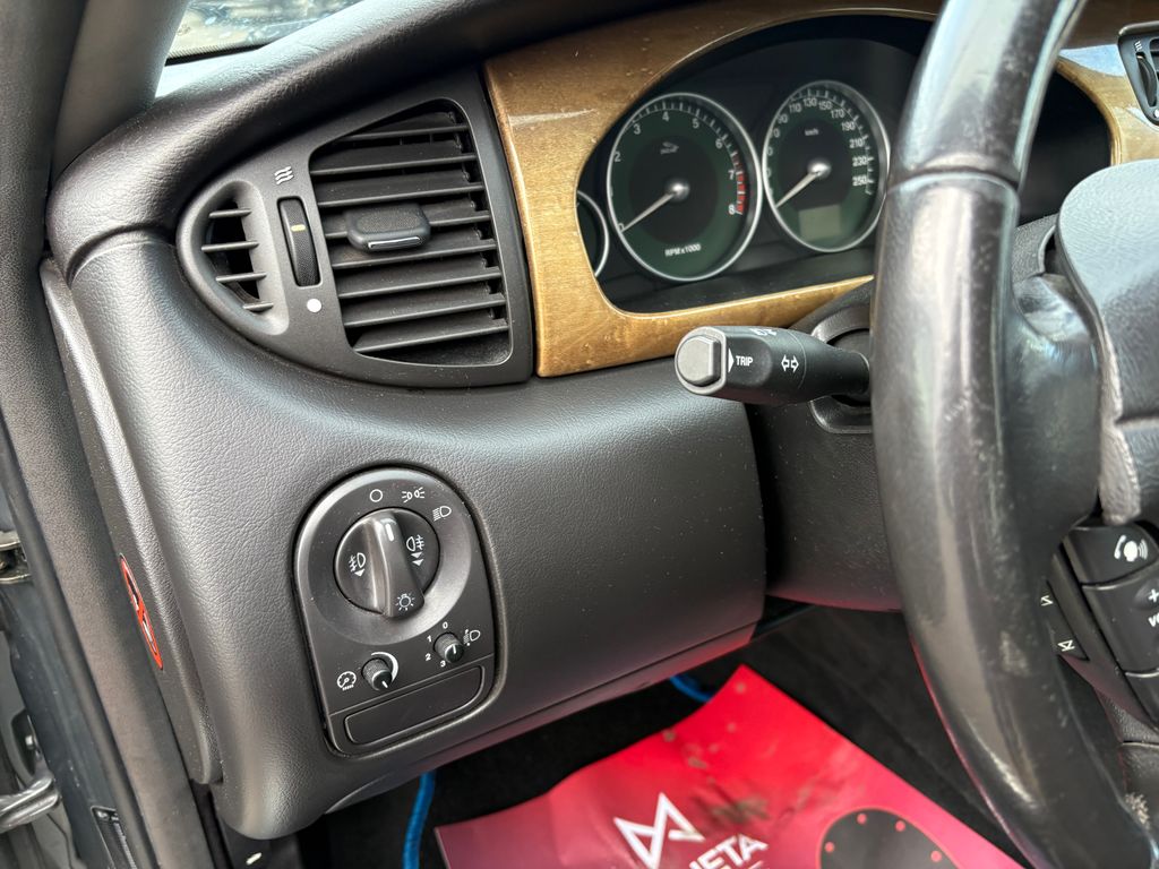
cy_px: 434
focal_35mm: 26
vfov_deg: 53.1
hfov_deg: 67.3
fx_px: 871
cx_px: 580
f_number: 1.6
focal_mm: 5.96
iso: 125
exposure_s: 1/156
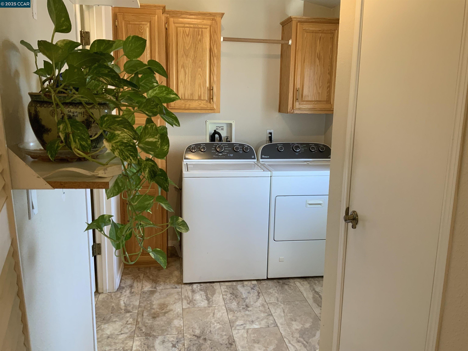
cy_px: 176
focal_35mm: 29
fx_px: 392
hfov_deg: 61.7
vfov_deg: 48.2
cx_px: 234
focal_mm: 3
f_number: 1.8
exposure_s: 1/60
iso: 125
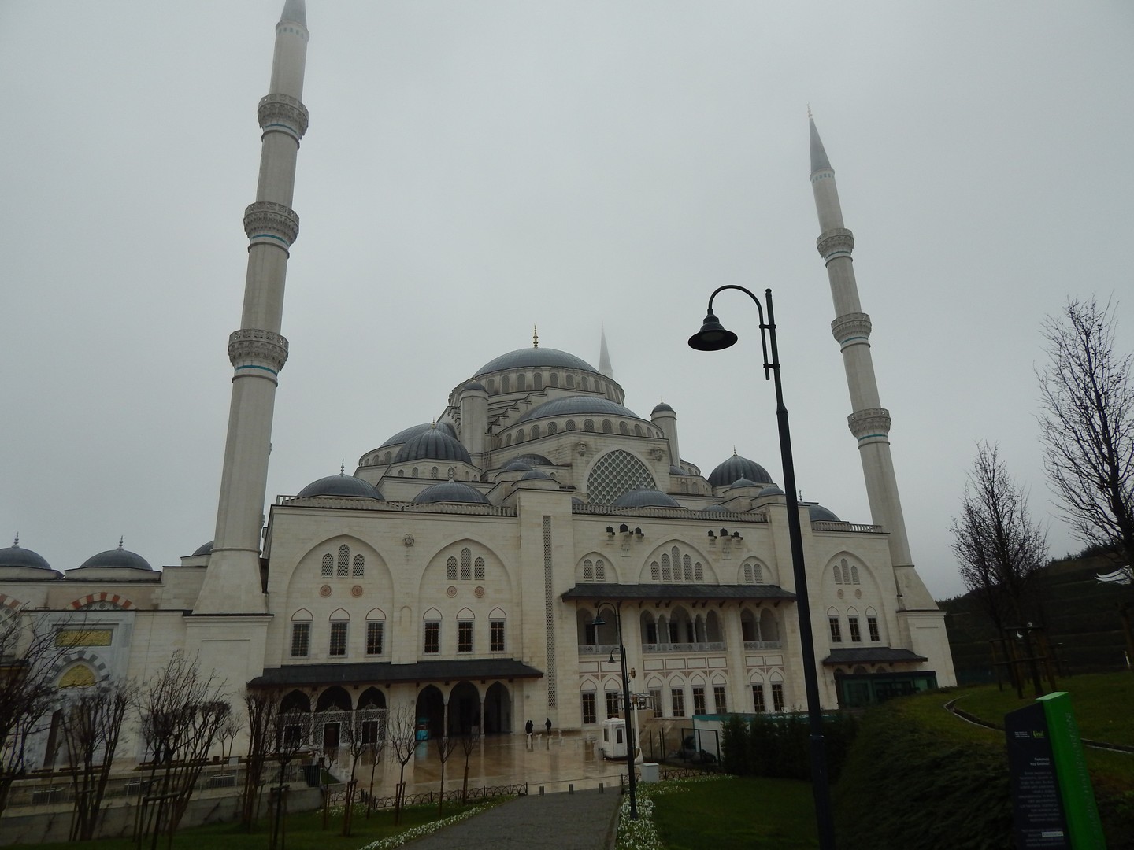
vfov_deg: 58.9
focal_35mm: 23
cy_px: 425
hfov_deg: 73.9
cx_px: 567
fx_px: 753
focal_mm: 4
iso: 125
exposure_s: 1/400
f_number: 3
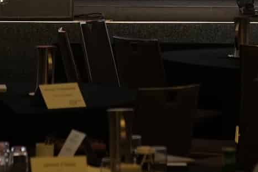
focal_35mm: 378
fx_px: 2710
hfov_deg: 5.4
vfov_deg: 3.6
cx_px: 272
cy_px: -273
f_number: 3.2
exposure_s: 1/100
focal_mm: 70
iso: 1000
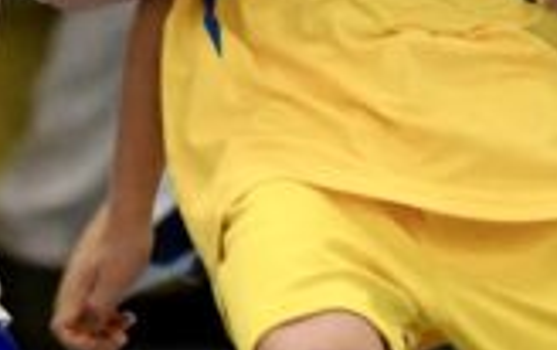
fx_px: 19320
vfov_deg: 1.0
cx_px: 475
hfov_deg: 1.7
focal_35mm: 1271
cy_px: 267
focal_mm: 200
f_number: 2.8
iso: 8000
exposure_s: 1/1600
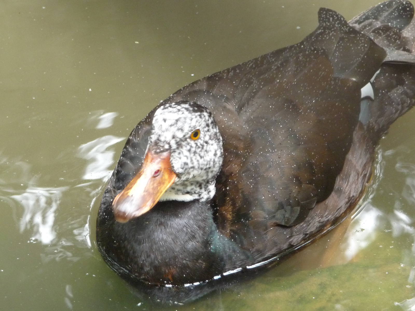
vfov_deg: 7.1
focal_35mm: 209
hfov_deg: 9.5
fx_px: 2506
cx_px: 208
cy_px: 156
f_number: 4.8
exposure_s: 1/20
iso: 400
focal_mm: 32.3
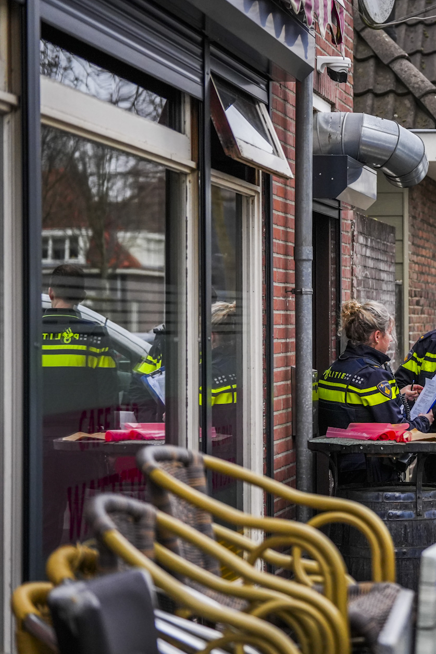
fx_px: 1944
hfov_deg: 12.6
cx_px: 485
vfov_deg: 19.1
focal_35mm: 107
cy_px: 328
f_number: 2.8
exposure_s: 1/1000
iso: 1600
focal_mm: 70
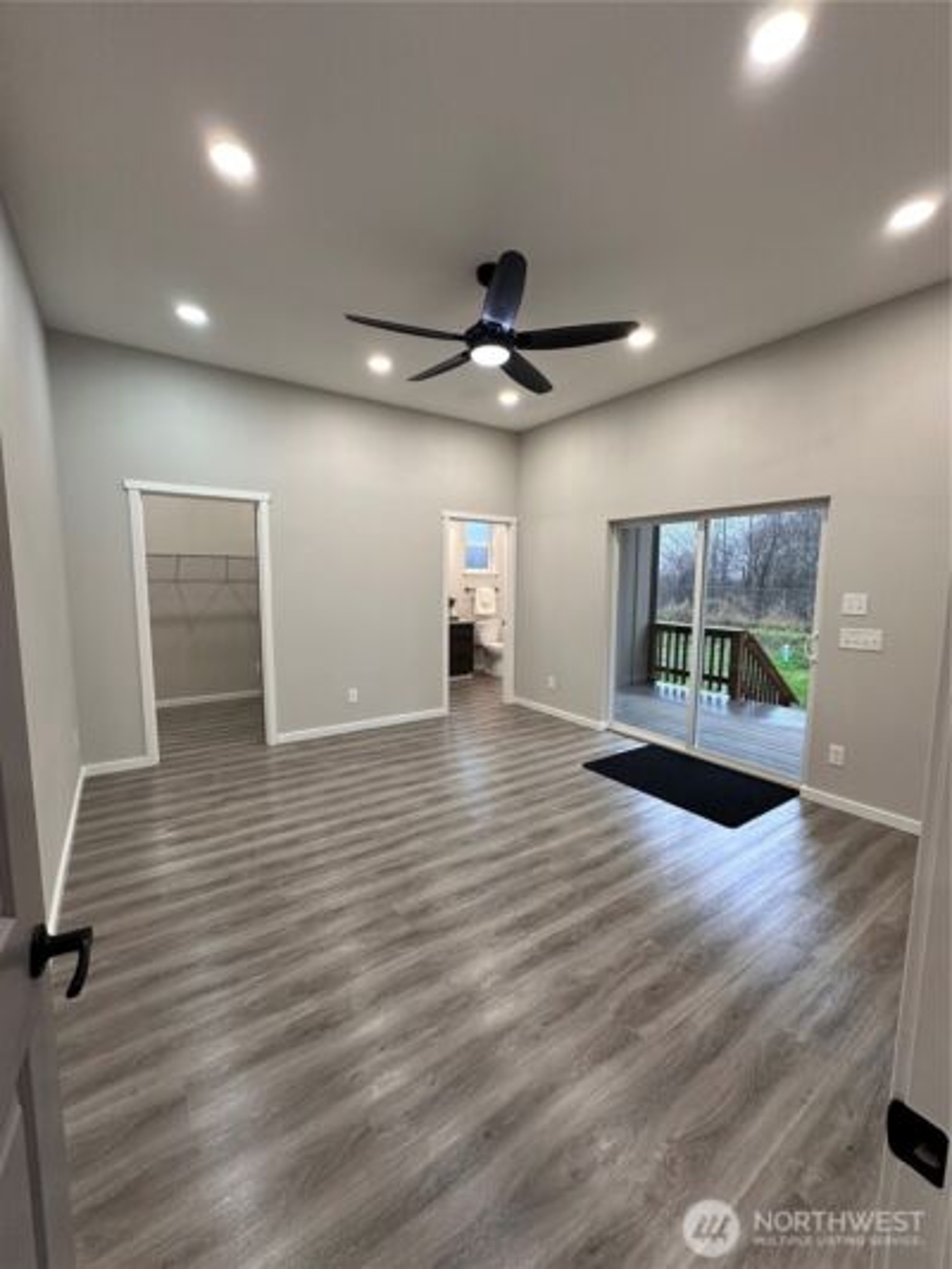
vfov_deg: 102.1
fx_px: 513
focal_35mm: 14
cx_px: 476
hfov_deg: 85.7
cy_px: 634
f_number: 2.2
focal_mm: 2.22
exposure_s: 1/99
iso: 160
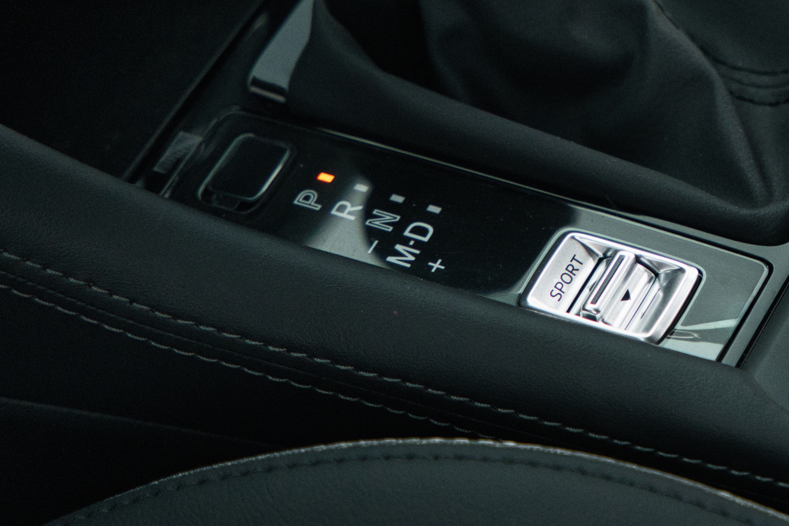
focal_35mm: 204
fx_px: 4470
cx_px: 909
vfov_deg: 6.7
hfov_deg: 10.0
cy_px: -70
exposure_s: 1/100
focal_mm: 70
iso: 2000
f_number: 2.8
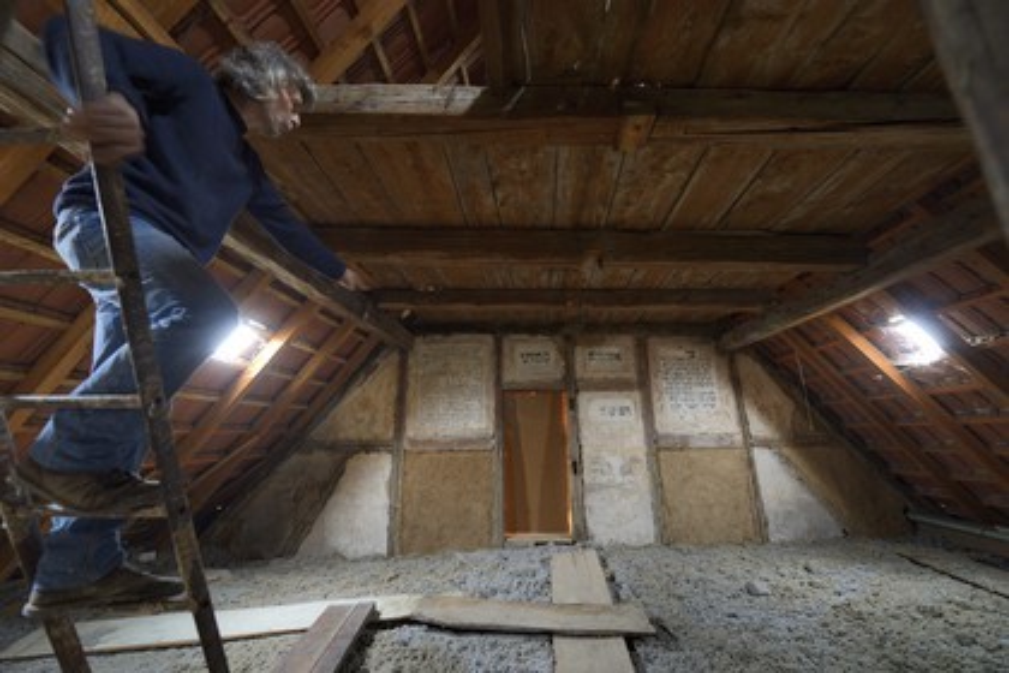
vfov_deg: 81.2
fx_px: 392
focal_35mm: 14
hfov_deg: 104.3
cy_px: 336
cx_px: 504
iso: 1600
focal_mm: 14
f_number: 4
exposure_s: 1/13
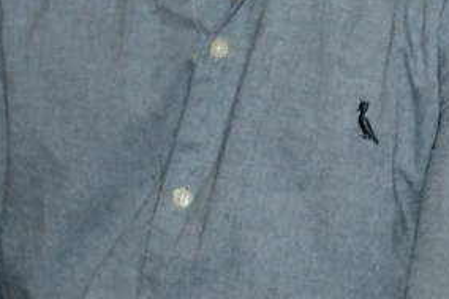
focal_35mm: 360
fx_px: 4487
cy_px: 52
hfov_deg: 5.6
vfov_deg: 3.8
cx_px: 890
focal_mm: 42
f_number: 5
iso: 1600
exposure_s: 1/100
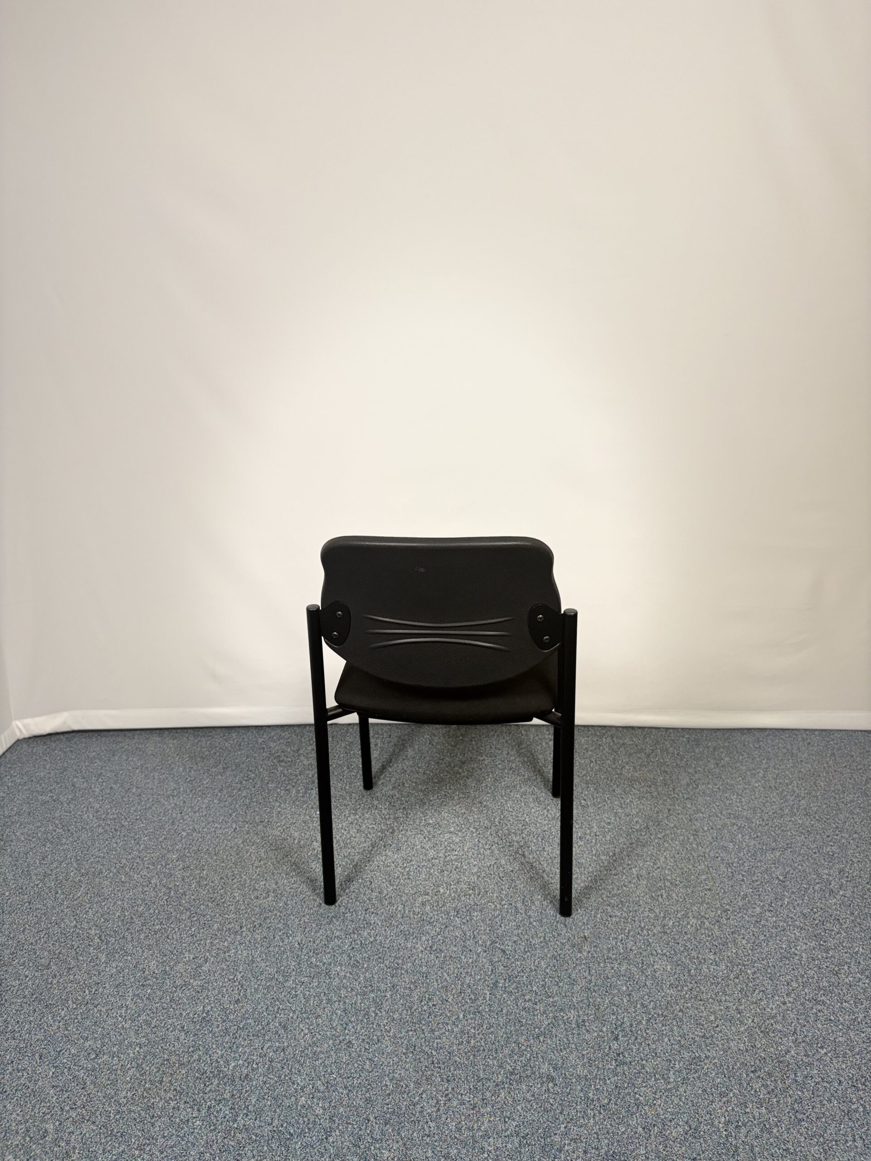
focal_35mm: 26
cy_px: 580
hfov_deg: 53.1
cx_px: 436
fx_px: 872
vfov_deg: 67.3
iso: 125
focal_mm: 5.96
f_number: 1.6
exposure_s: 1/121
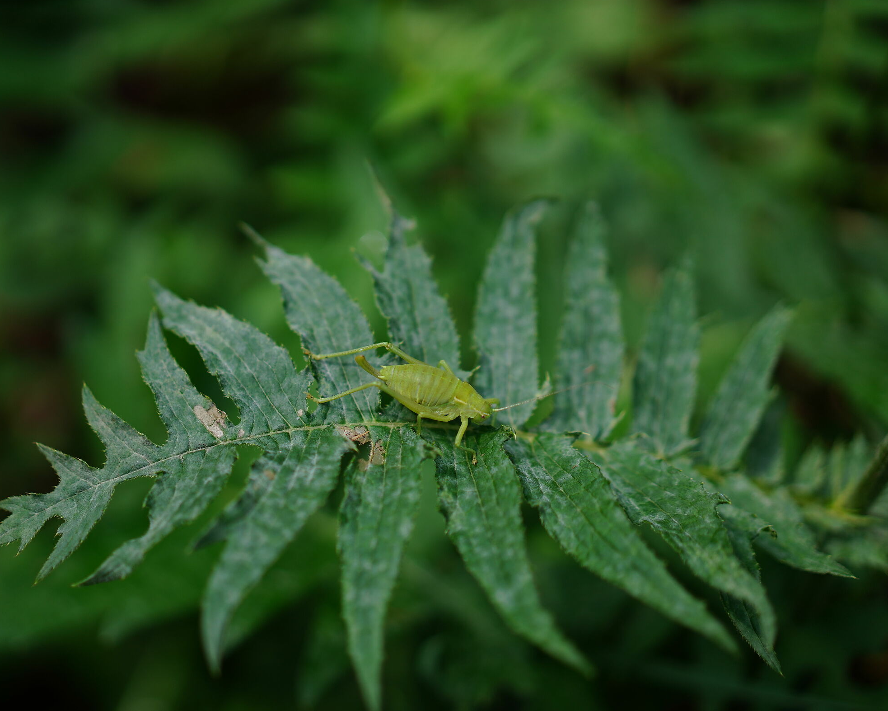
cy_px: 355
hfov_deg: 30.0
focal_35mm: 63
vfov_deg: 24.2
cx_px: 378
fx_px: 1656
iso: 200
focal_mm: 55
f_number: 1.8
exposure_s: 1/2500
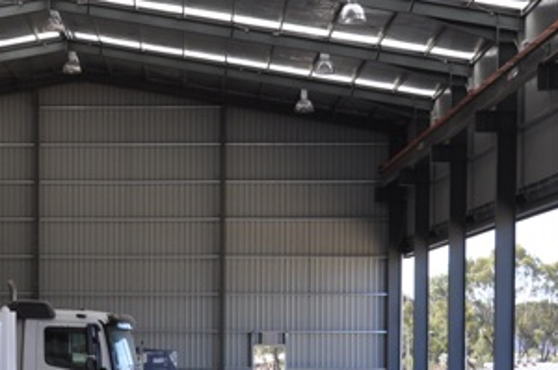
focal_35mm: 104
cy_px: 347
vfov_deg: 13.0
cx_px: 95
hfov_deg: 19.4
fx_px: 1609
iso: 200
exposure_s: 1/160
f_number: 6.3
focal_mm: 26
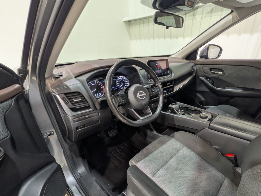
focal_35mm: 18
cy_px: 119
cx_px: 151
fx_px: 136
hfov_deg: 87.1
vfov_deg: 70.7
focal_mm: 1.83
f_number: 2.2
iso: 67
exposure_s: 1/24
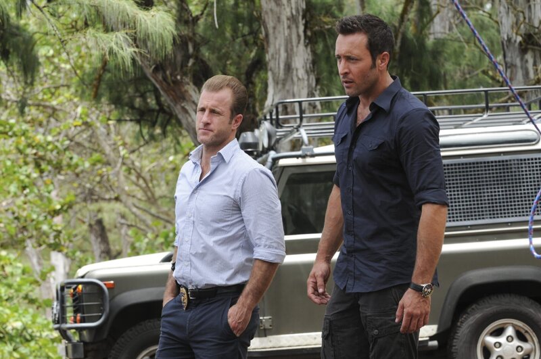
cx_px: 270
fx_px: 2296
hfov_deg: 13.4
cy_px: 180
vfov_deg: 8.9
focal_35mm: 153
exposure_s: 1/250
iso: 400
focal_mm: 102
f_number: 7.1
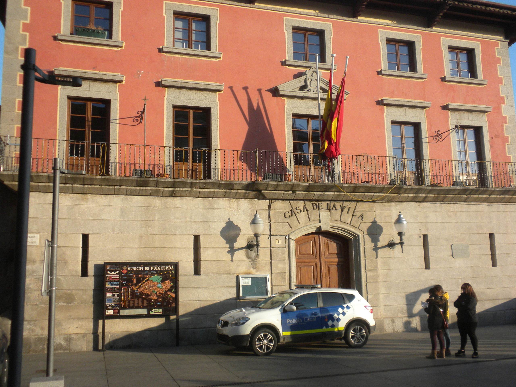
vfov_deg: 38.7
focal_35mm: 37
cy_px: 194
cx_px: 258
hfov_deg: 50.1
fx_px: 552
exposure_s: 1/492
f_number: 3.5
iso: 122
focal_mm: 6.6
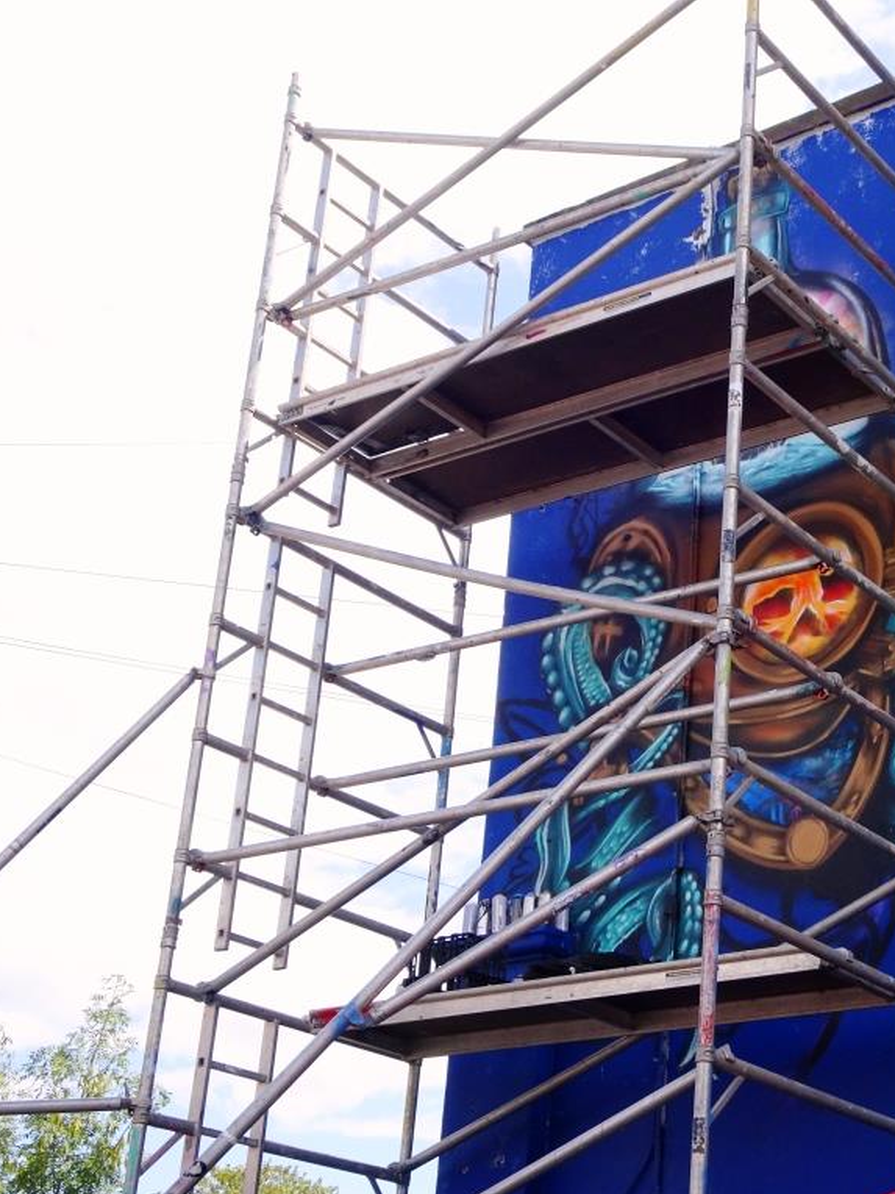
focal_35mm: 59
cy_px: 599
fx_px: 2034
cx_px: 739
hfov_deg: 24.4
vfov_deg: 32.7
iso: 80
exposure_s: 1/400
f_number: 4.5
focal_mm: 7.58
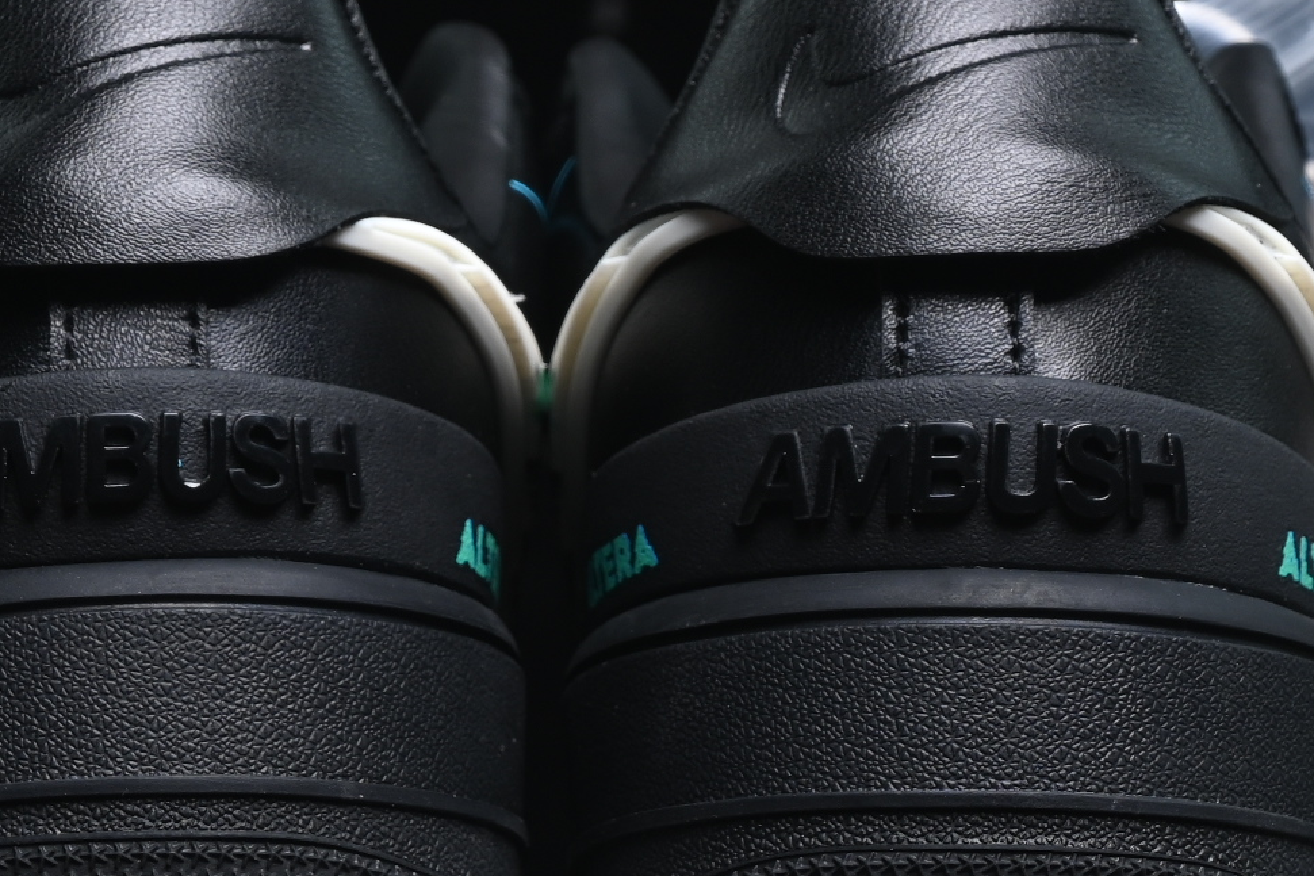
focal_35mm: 215
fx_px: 7846
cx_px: 598
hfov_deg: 9.6
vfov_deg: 6.4
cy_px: 214
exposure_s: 1/40
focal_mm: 50
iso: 160
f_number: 6.3
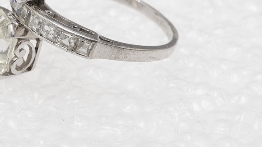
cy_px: 26
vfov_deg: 9.2
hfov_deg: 16.4
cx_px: 95
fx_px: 910
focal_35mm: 131
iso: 500
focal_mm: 30
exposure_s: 1/125
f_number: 22
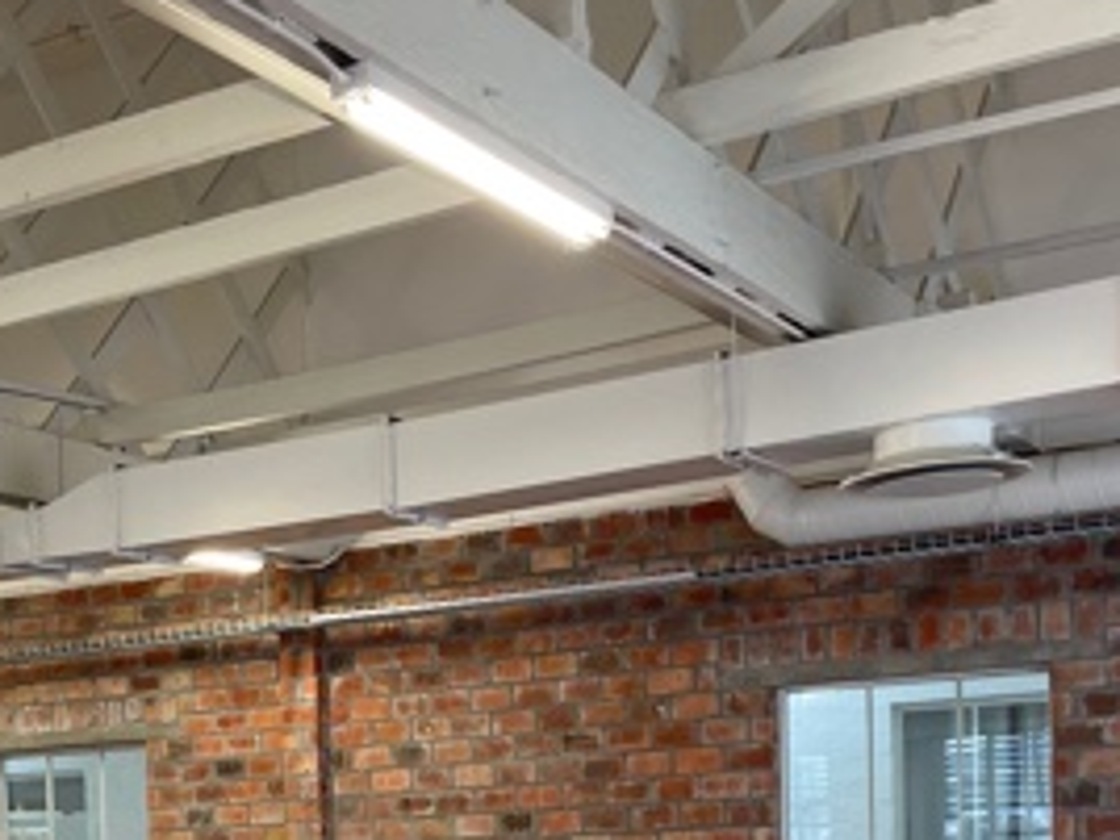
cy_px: 974
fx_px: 2006
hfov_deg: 30.6
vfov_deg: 22.1
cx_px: 255
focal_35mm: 62
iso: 125
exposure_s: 1/100
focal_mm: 5.1
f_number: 1.6
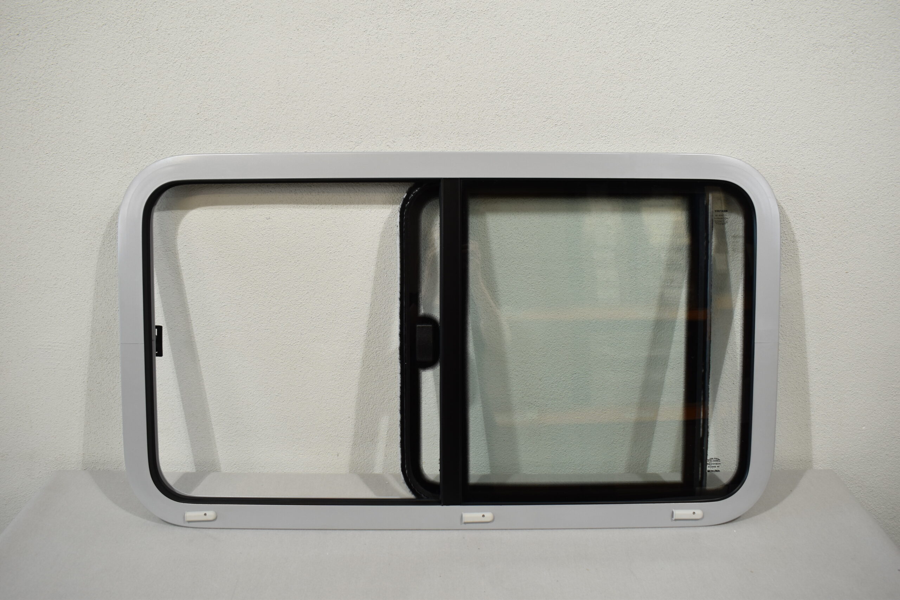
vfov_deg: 43.6
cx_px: 450
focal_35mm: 30
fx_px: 750
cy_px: 300
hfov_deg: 61.9
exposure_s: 1/100
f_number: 5.6
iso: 400
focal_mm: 20
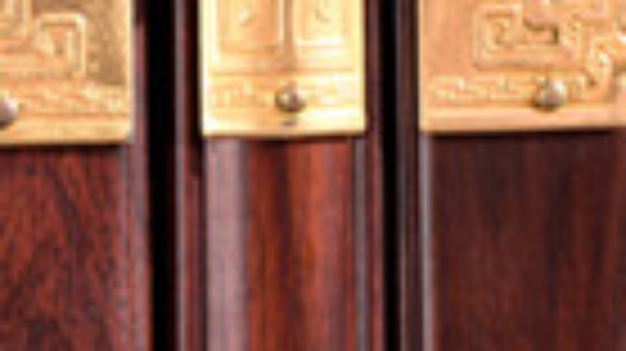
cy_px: -742
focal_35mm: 447
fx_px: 7415
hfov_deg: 4.8
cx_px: 171
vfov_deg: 2.7
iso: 100
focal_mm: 70
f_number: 11
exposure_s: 1/125
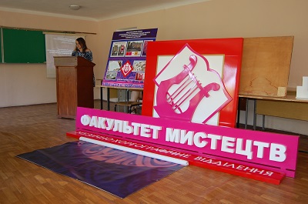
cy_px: 102
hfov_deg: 55.2
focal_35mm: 34
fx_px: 295
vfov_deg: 38.2
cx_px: 154
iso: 400
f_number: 3.8
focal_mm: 23
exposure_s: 1/60
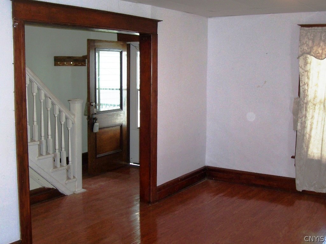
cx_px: 163
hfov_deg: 44.8
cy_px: 122
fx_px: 396
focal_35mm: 42
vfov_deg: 34.3
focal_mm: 7
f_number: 3
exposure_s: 1/60
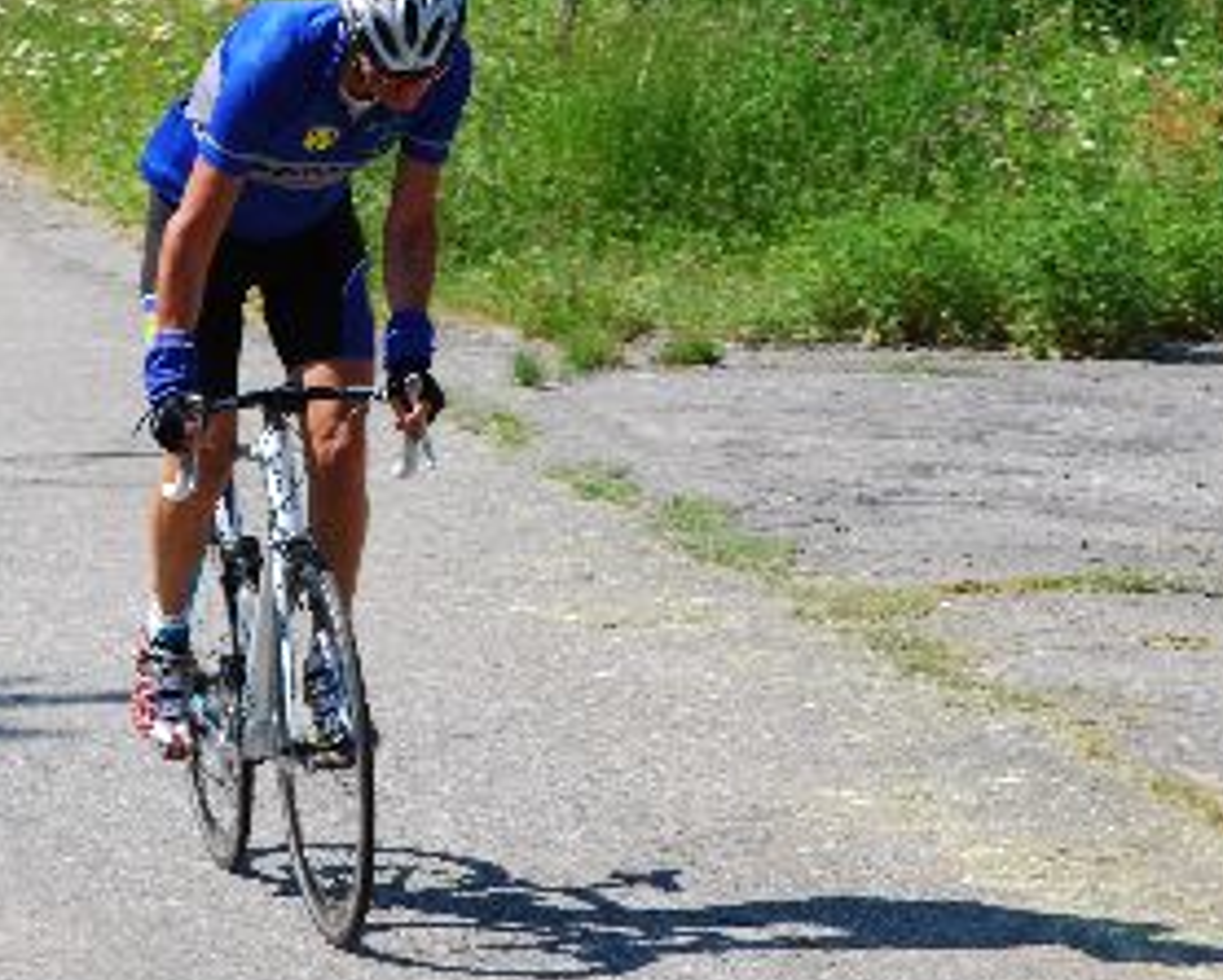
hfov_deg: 6.8
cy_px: 371
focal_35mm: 285
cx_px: 308
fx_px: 10318
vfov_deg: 5.4
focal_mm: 125
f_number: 9
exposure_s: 1/125
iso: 100
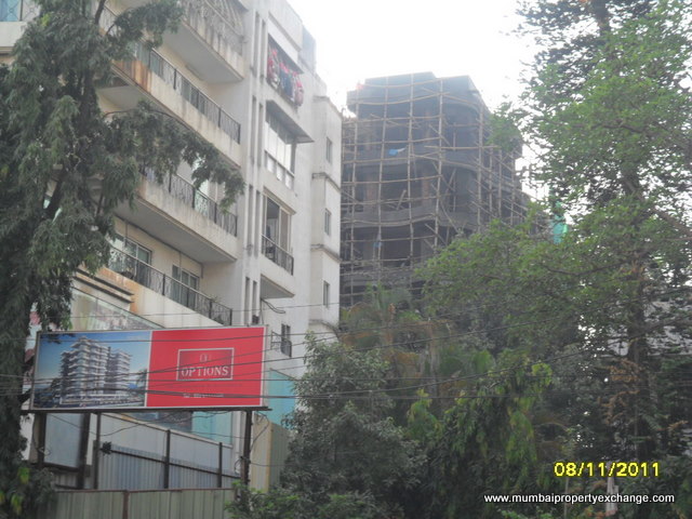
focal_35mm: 63
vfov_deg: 23.3
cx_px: 346
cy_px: 260
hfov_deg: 30.7
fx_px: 1259
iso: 100
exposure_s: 1/125
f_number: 5.6
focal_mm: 11.2
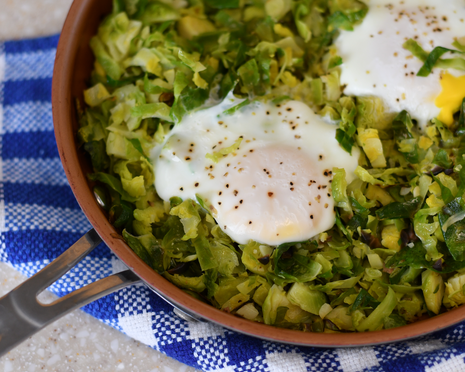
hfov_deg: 22.5
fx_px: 1170
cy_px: 185
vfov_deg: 18.1
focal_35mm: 85
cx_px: 251
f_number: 2.8
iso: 500
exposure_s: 1/800
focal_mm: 50
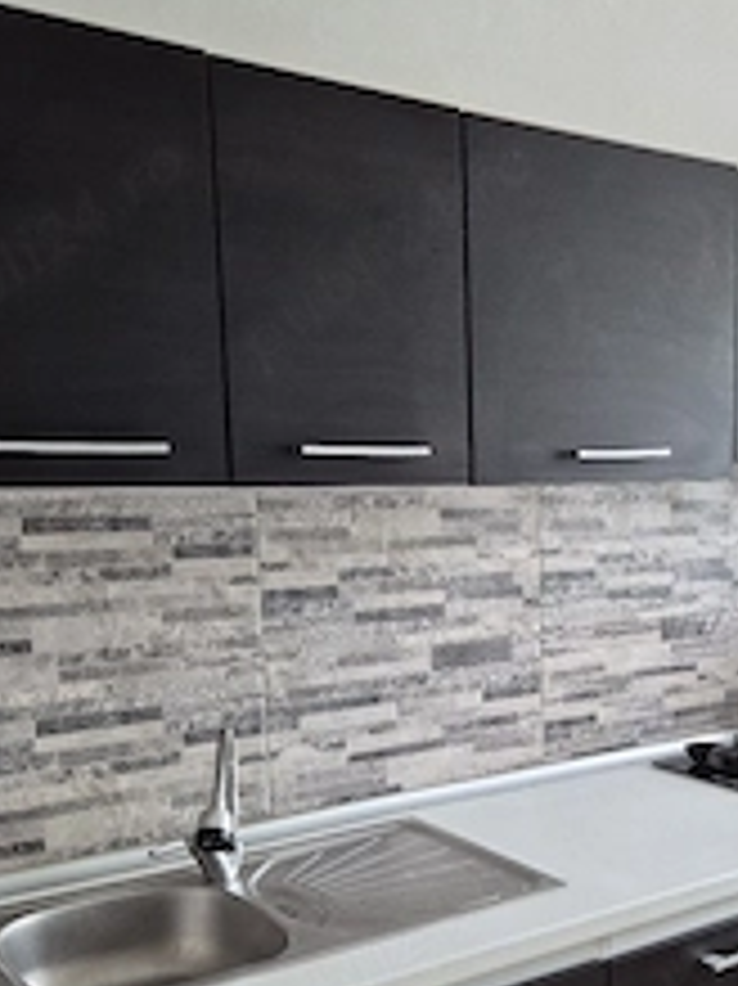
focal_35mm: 42
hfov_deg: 34.1
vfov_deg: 44.2
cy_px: 657
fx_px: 1195
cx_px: 477
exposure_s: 1/100
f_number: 1.8
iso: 400
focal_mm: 5.4
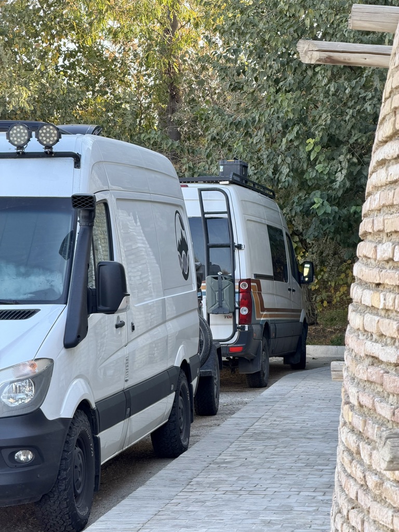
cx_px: 200
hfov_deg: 14.8
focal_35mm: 100
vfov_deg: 19.6
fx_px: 1537
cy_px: 266
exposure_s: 1/121
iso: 64
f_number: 2.8
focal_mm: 16.89
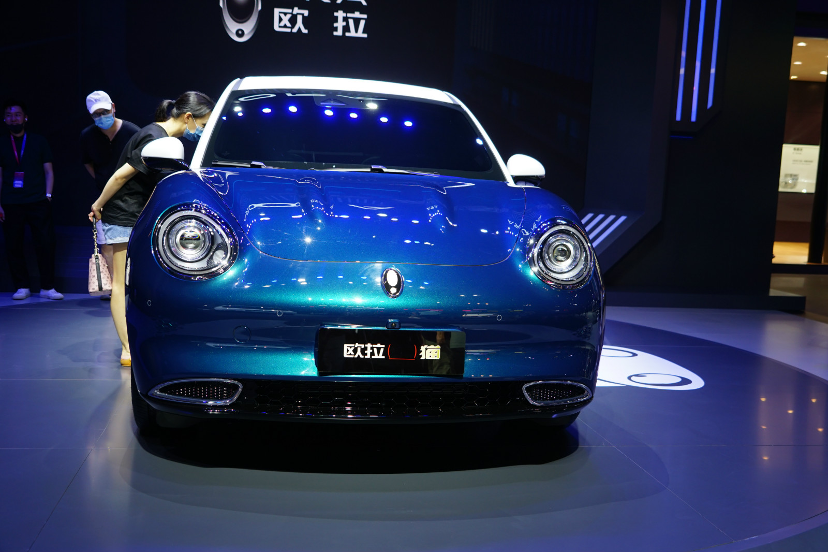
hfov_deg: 51.9
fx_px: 851
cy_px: 276
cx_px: 414
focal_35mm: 37
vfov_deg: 35.9
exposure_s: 1/100
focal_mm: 37
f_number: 4.5
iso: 400
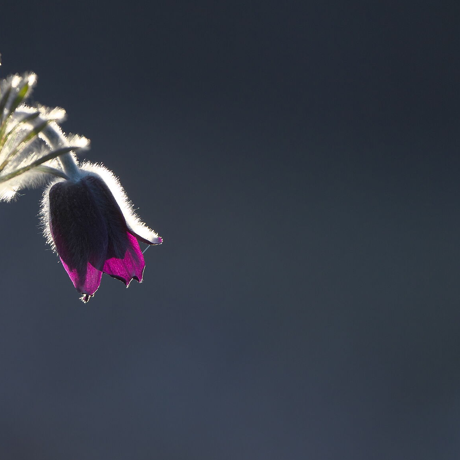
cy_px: 317
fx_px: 10569
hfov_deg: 2.5
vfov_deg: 2.5
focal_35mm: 703
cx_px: 30
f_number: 5.6
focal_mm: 400
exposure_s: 1/30
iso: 800
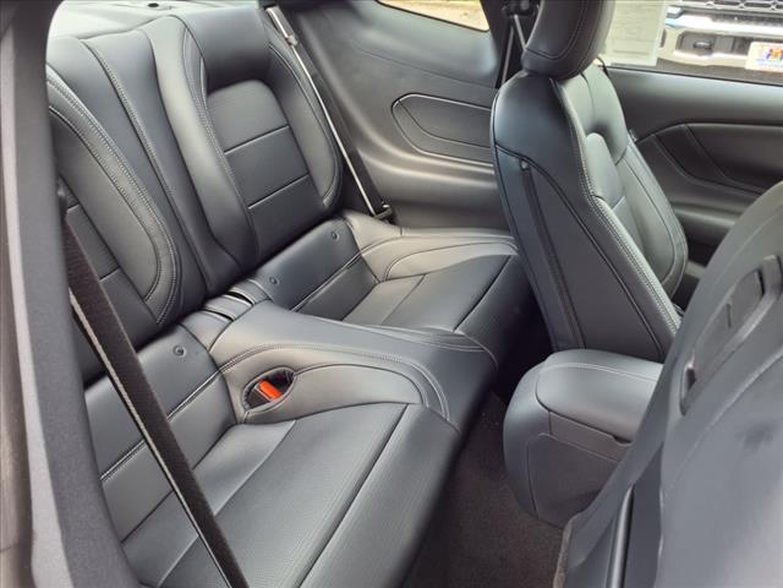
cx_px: 392
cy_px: 294
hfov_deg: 65.3
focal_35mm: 27
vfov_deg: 51.4
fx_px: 611
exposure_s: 1/120
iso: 50
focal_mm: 3.58
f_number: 1.9
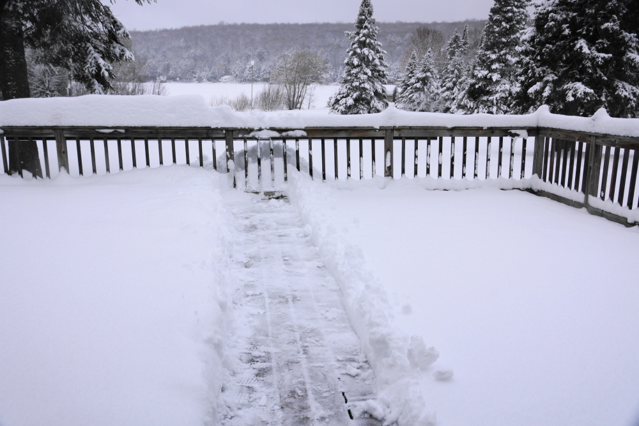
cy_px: 213
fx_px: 586
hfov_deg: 57.2
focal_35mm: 33
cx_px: 320
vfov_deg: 39.9
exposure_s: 1/100
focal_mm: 22
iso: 100
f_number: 9
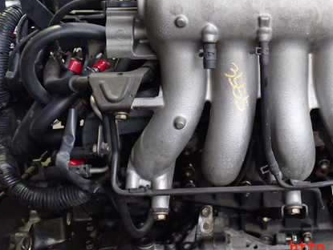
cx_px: 230
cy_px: 79
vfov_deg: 27.9
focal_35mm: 52
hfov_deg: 36.3
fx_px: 501
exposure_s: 1/40
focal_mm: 6.37
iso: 500
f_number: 2.5
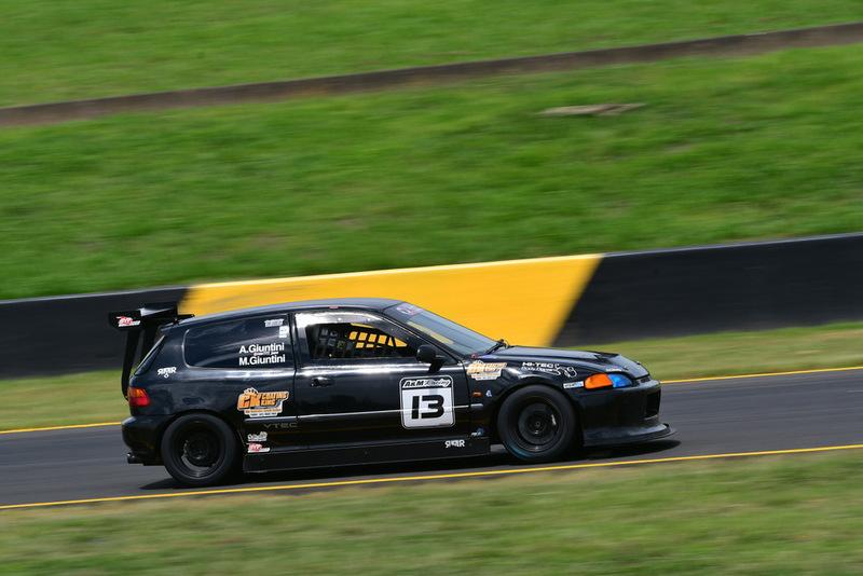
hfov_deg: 6.0
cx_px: 432
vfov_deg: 4.0
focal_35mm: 345
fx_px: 8273
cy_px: 288
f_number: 13
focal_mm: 230
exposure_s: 1/320
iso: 200
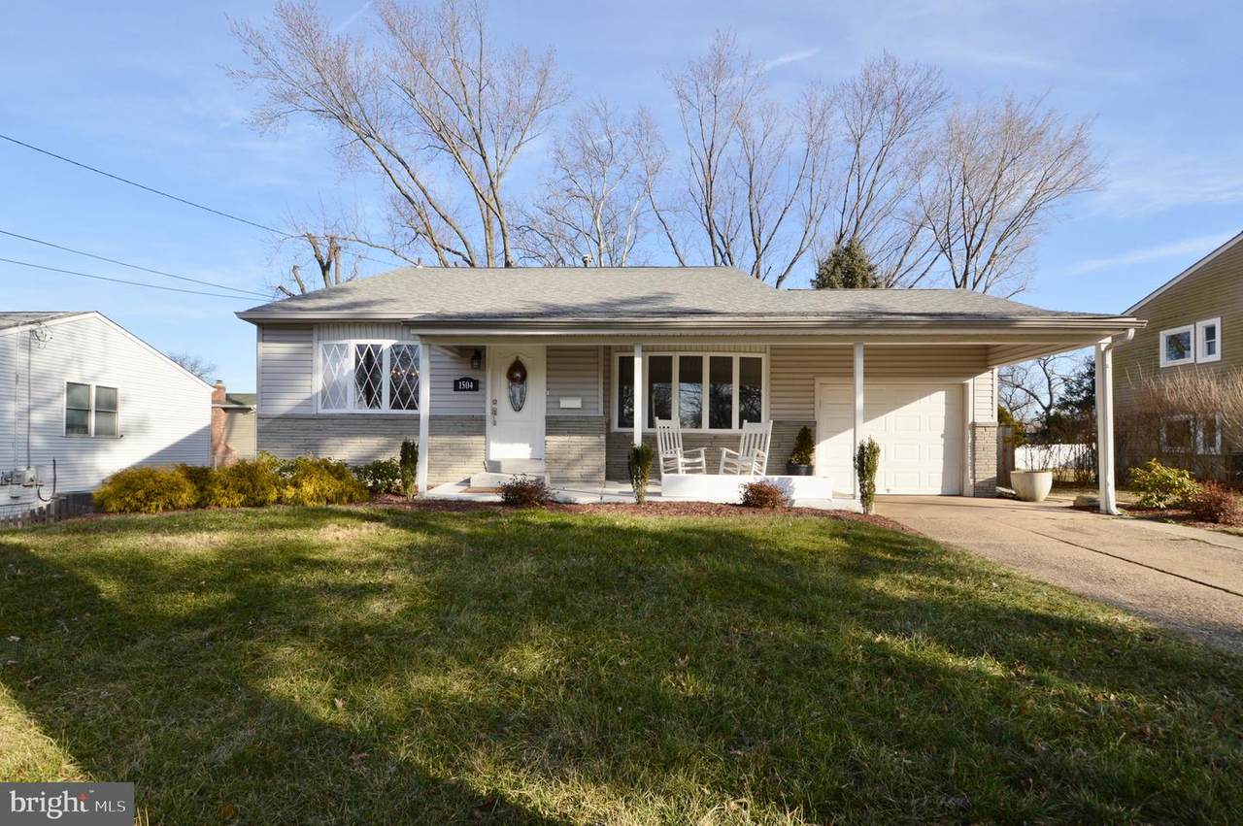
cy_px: 413
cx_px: 622
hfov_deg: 100.4
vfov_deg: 77.2
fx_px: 517
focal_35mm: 15
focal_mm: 10
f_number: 6.3
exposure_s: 1/160
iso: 100
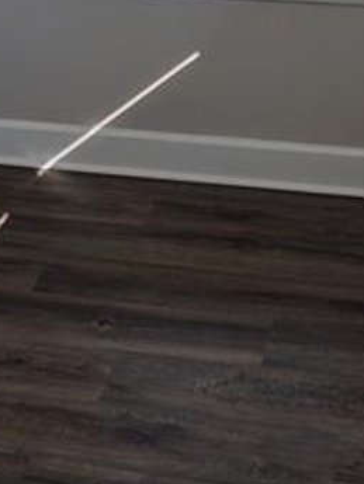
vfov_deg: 23.3
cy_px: -40
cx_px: 196
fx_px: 1107
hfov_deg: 18.7
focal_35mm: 79
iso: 123
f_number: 1.8
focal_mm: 5.56
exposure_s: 1/120
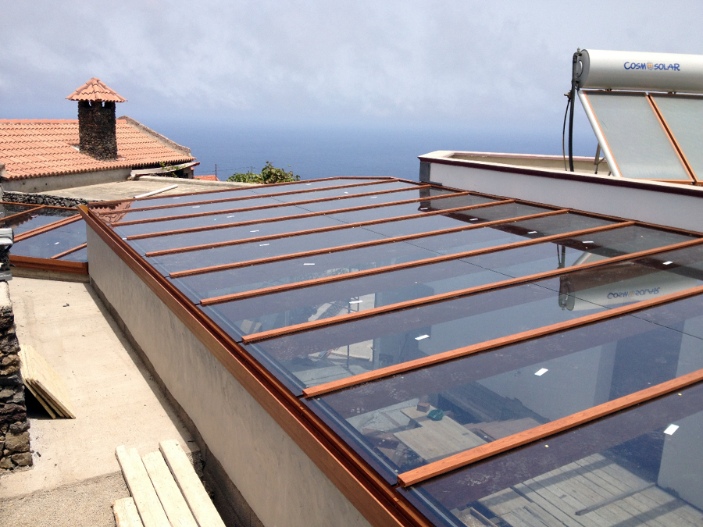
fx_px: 711
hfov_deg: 52.6
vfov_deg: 40.7
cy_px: 264
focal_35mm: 35
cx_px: 352
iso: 64
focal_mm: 4.28
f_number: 2.4
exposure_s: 1/1623
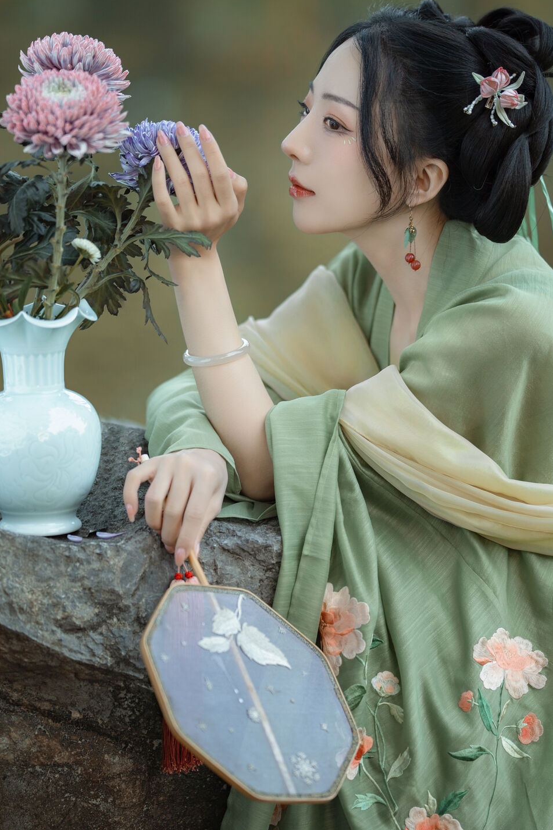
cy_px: 409
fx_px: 3895
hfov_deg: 8.1
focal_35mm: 169
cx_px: 292
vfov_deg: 12.2
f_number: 1.8
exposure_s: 1/160
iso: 100
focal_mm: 135
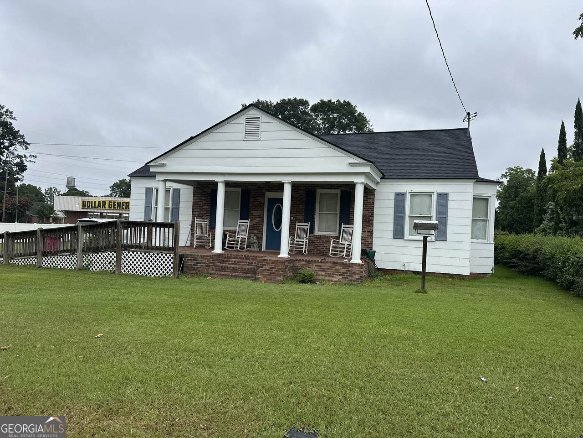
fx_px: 404
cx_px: 292
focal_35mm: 24
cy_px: 219
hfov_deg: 71.6
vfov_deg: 56.8
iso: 80
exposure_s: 1/803
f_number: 1.78
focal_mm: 6.86
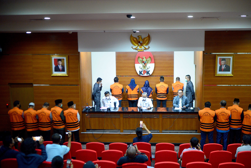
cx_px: 138
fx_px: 300
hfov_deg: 45.4
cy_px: 87
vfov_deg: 31.2
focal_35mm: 43
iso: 3200
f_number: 2.8
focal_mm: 38
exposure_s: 1/80
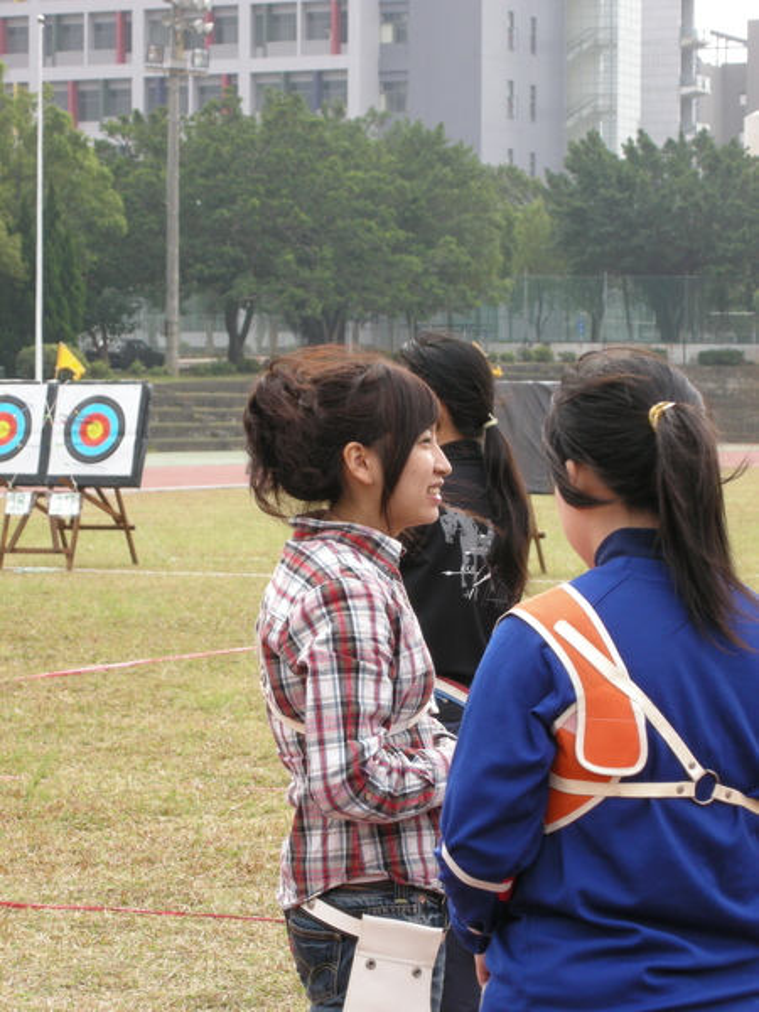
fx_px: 3684
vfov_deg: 15.6
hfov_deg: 11.8
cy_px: 506
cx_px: 380
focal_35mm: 126
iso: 100
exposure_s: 1/146
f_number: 5.3
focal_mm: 26.3
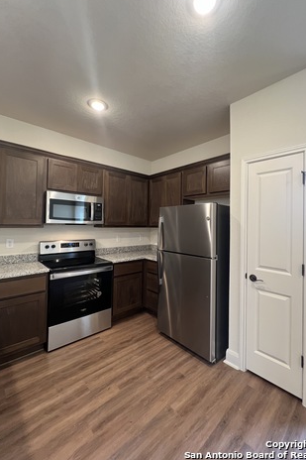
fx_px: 179
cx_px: 164
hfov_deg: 81.0
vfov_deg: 104.2
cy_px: 223
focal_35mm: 14
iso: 320
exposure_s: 1/60
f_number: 1.8
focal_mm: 1.57
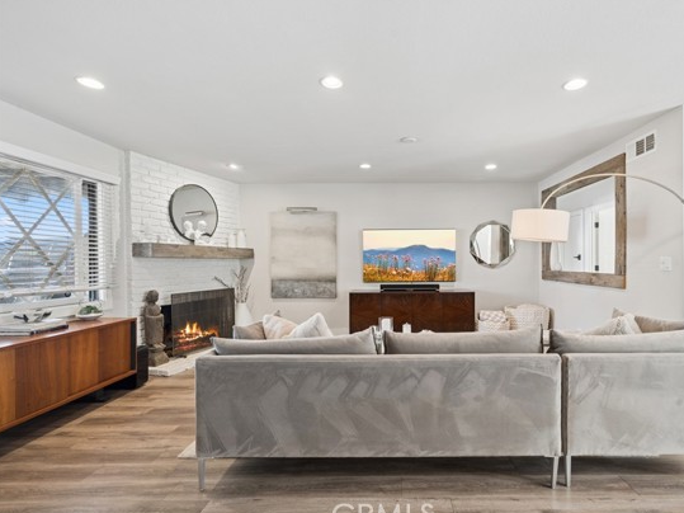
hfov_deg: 93.7
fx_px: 316
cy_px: 262
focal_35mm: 16
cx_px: 398
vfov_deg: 78.1
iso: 400
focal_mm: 14
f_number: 8
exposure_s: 1/5
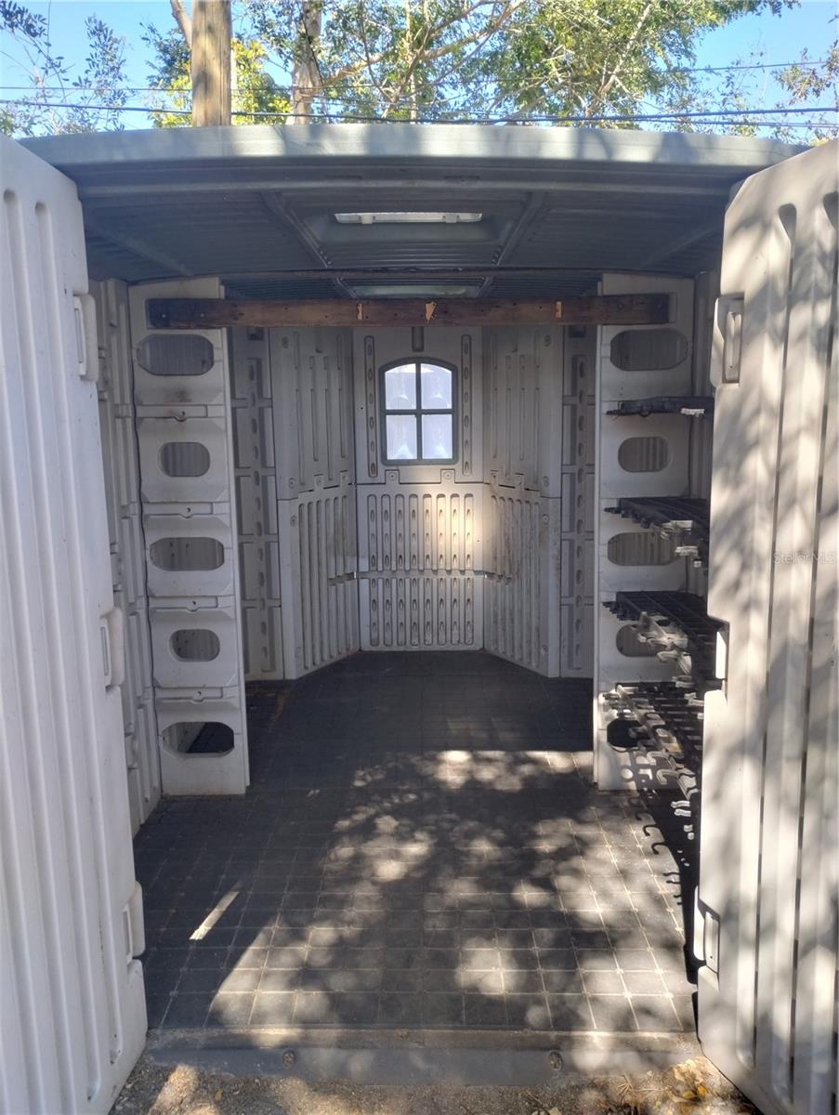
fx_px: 903
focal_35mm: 28
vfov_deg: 63.4
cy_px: 558
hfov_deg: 49.8
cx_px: 420
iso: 338
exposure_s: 1/120
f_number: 1.8
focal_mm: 4.27
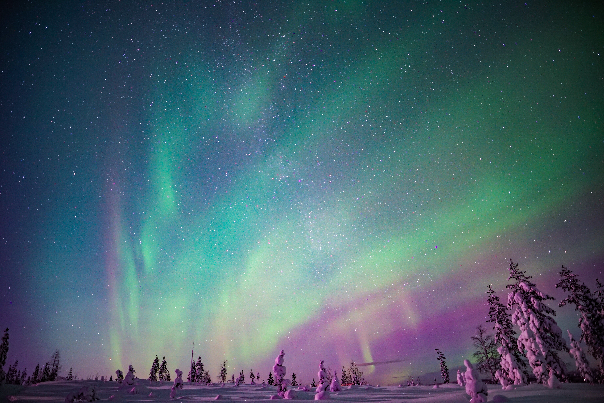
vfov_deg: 61.9
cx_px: 302
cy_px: 202
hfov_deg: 84.0
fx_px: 336
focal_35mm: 20
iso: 800
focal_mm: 20
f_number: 1.4
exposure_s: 10
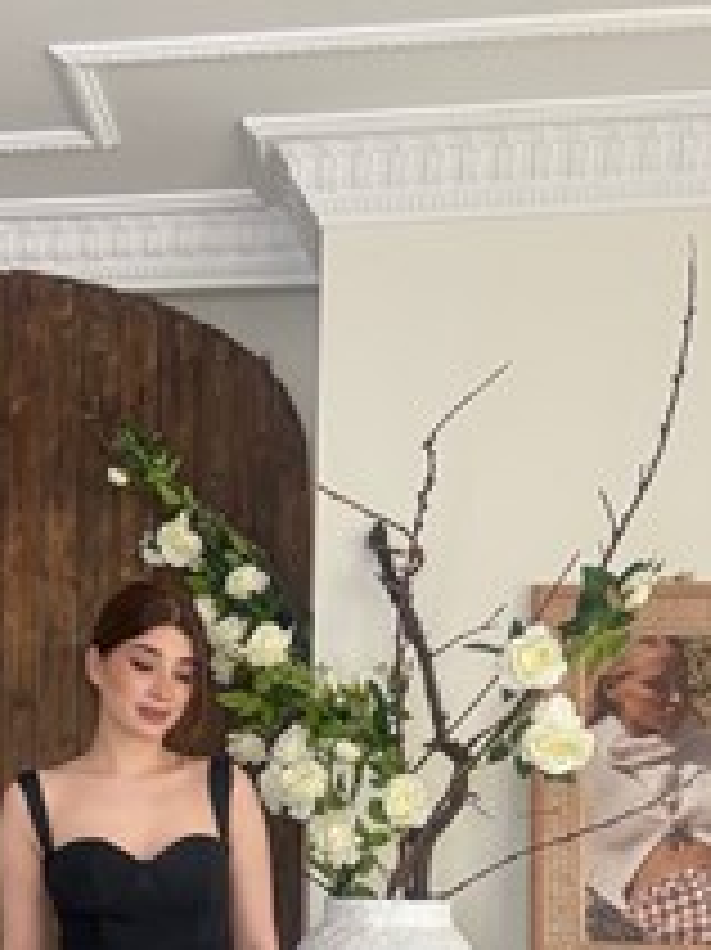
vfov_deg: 32.1
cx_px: 148
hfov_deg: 25.2
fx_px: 1563
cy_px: 864
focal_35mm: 57
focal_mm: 2.69
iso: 25
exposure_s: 1/100
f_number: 1.9
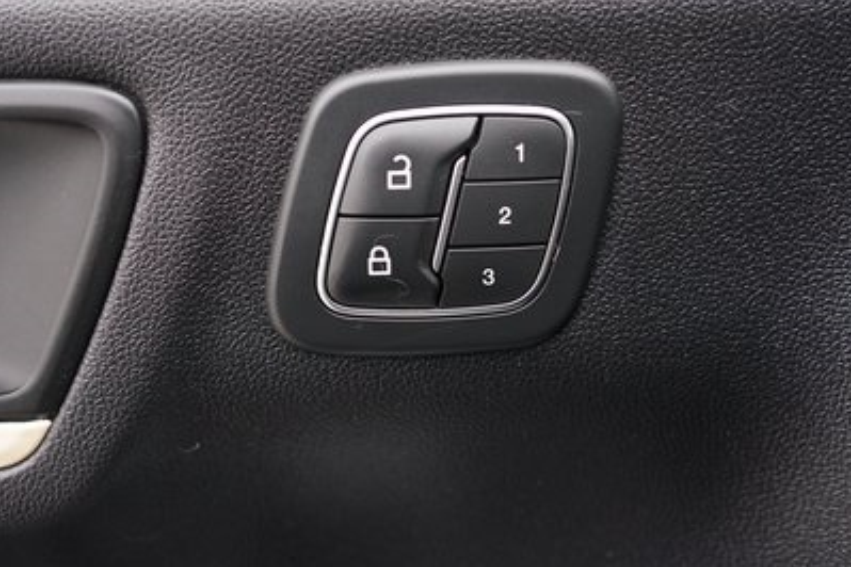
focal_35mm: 61
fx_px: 1442
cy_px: 244
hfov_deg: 32.8
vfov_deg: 22.2
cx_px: 367
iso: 2000
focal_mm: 38
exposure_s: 1/160
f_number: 3.2
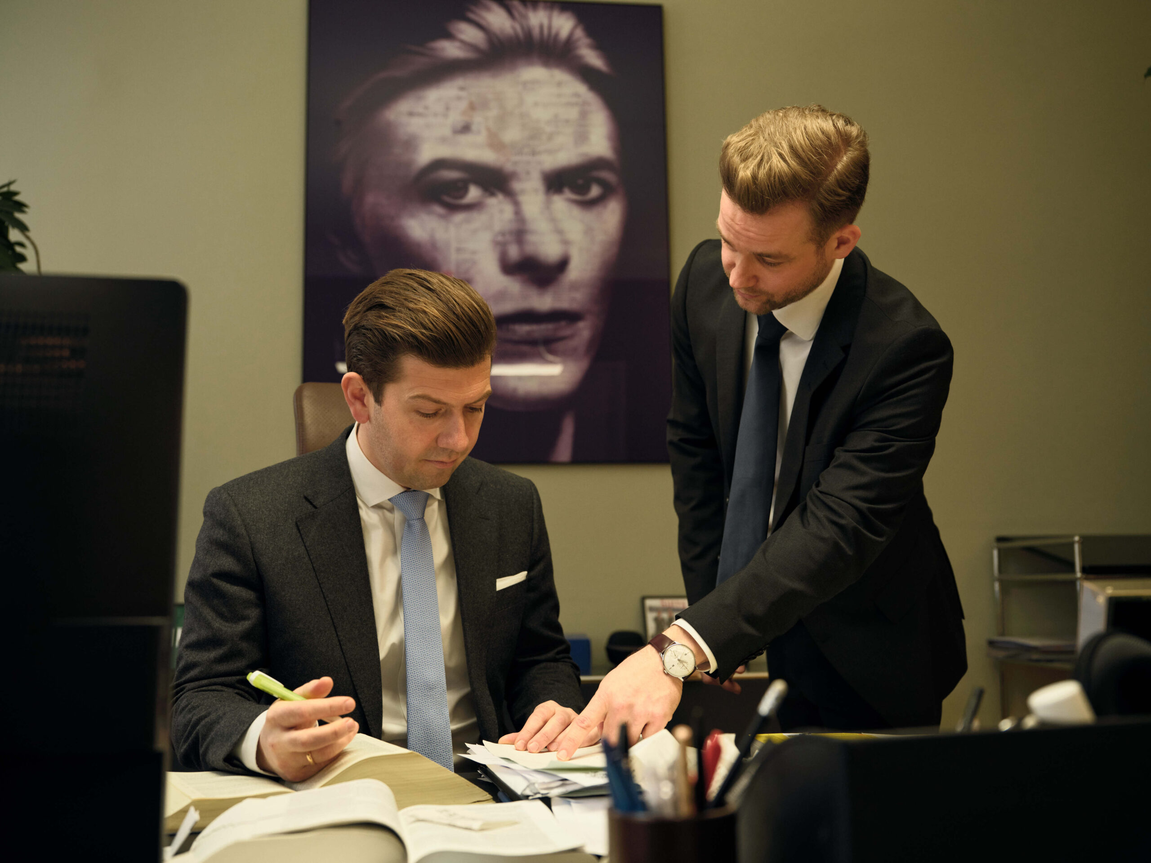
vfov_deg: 39.7
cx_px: 576
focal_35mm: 36
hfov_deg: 51.4
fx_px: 1197
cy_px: 432
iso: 2000
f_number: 4
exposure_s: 1/125
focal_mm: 45.9
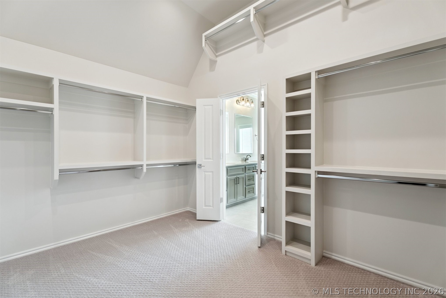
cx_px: 223
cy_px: 149
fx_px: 198
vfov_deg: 73.7
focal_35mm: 16
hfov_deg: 96.7
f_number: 6.3
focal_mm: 16
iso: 200
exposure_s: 1/40
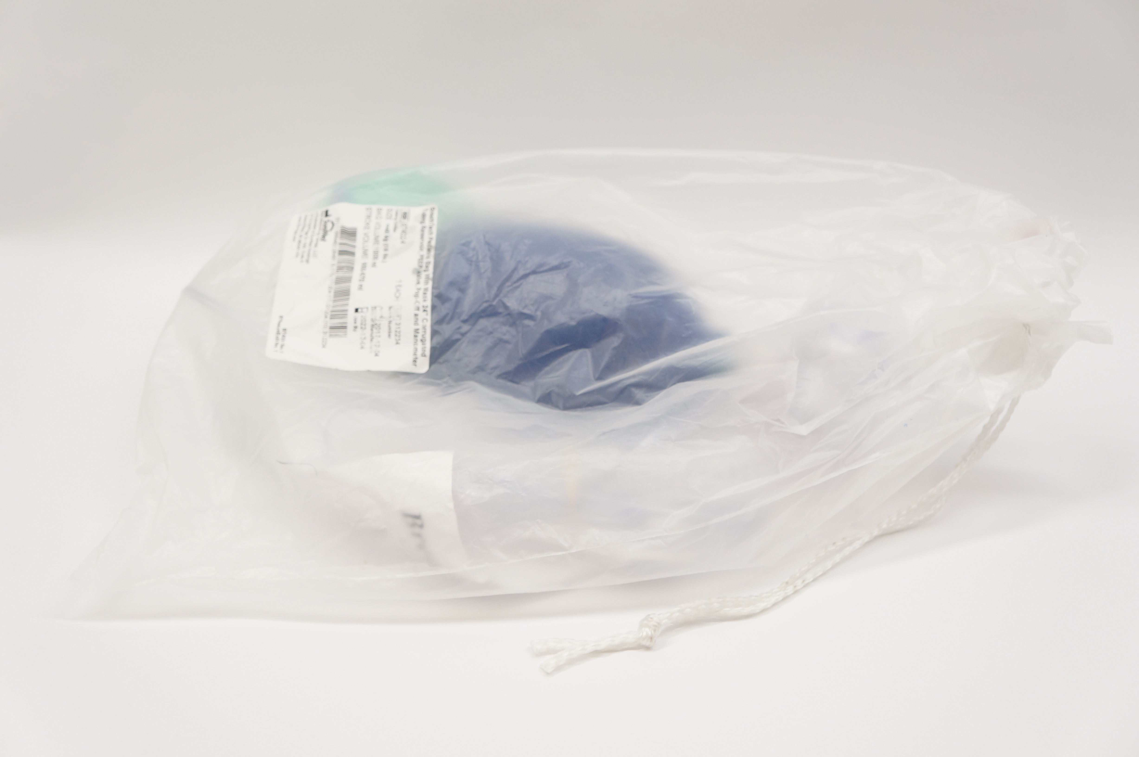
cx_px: 570
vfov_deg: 29.8
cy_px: 378
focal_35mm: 45
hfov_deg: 43.6
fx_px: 1422
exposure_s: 1/80
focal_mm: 30
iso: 400
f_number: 5.6
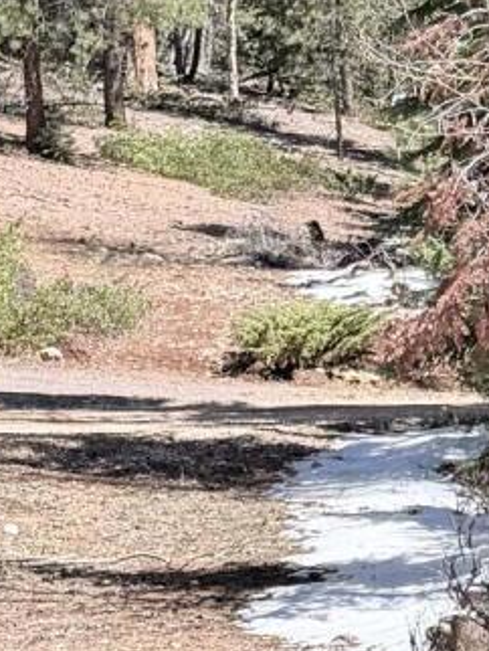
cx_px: 388
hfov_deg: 9.9
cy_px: 109
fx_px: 2803
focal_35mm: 149
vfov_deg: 13.2
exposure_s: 1/2232
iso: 100
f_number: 1.78
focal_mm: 6.76
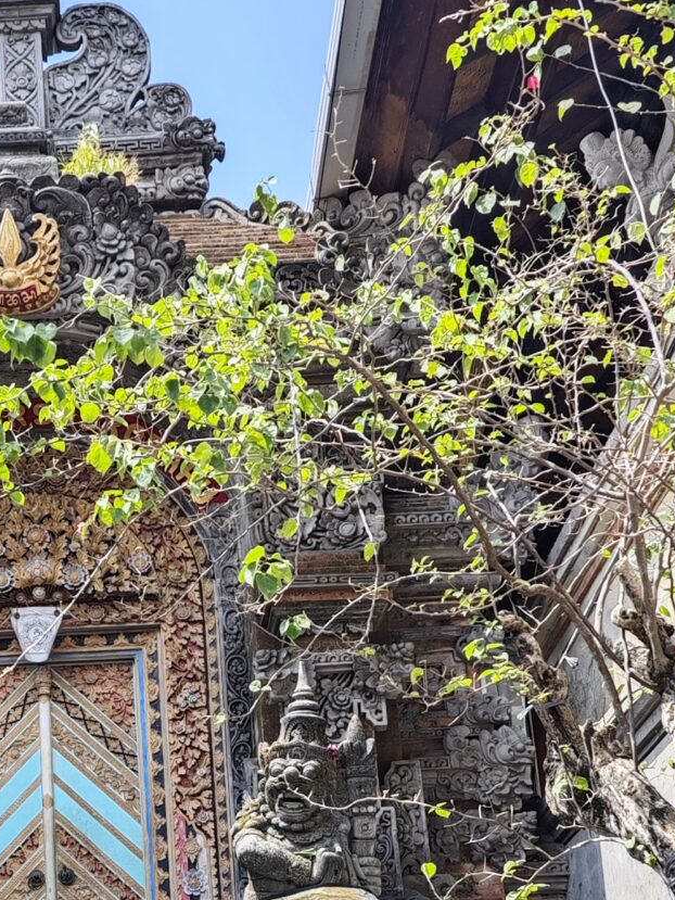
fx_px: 1845
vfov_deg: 26.3
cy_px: 849
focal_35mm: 71
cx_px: 26
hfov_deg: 20.2
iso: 50
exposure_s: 1/312
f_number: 1.6
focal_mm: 6.55
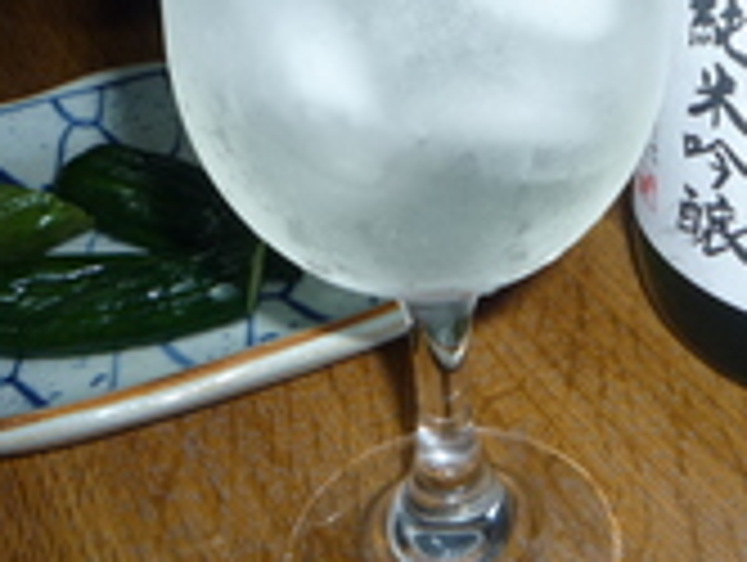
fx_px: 1405
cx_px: 572
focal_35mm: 65
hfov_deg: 29.3
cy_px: 63
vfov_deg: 22.1
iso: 100
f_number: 4
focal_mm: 5.2
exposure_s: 1/30
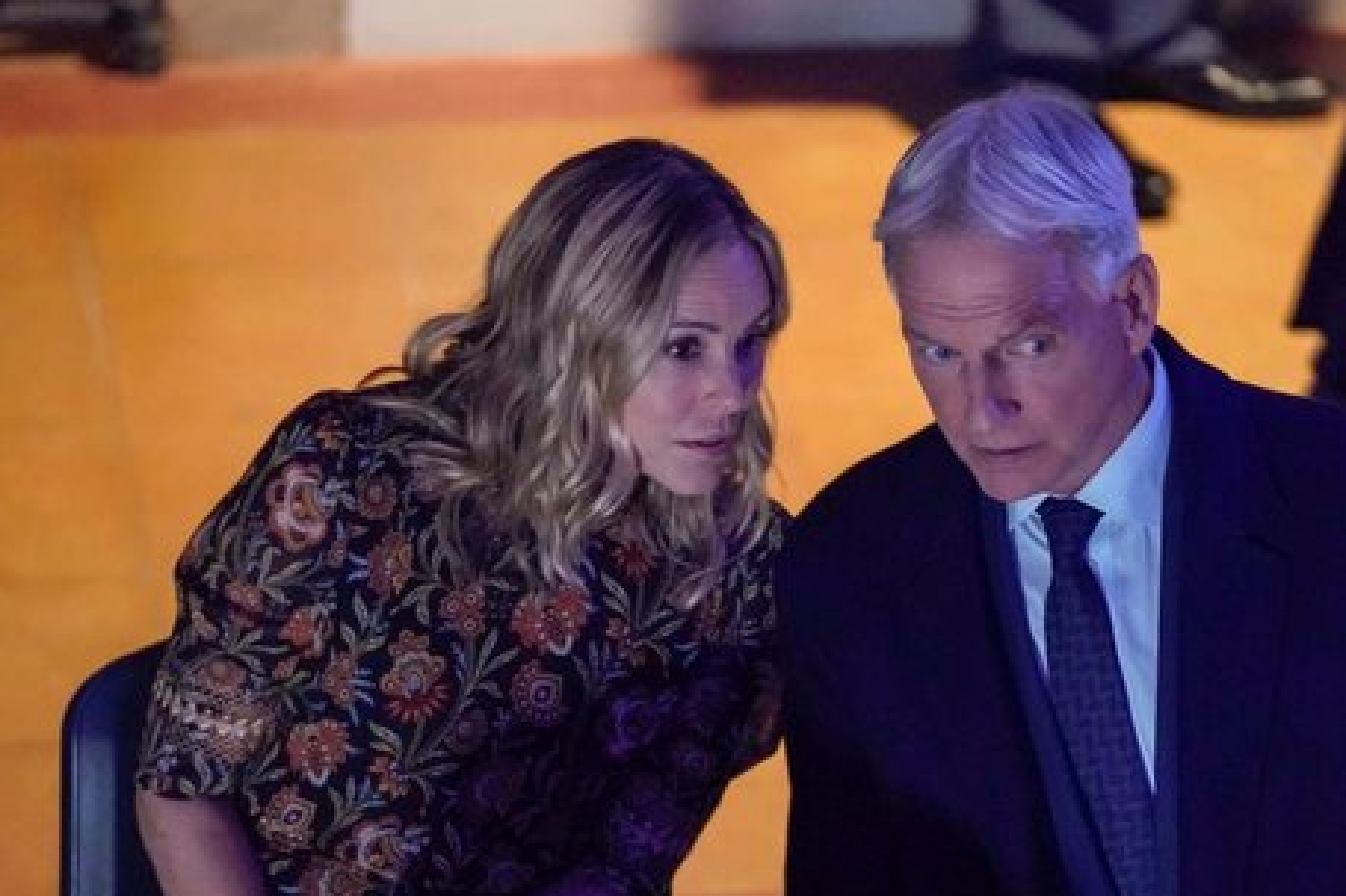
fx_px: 9455
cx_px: 748
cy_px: 711
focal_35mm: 253
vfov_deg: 5.4
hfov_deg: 8.1
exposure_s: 1/125
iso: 12800
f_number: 2.8
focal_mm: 144
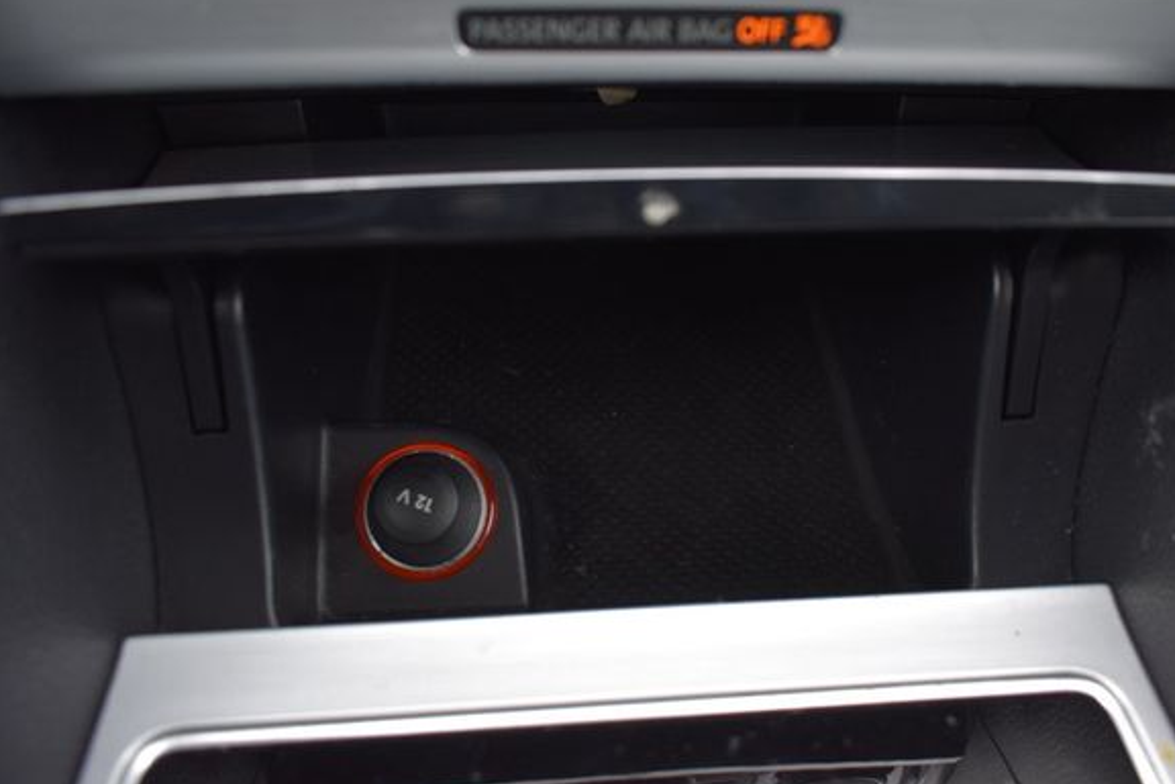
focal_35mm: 30
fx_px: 979
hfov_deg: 61.8
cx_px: 647
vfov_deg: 43.6
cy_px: 358
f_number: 3.5
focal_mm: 18
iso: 450
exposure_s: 1/250
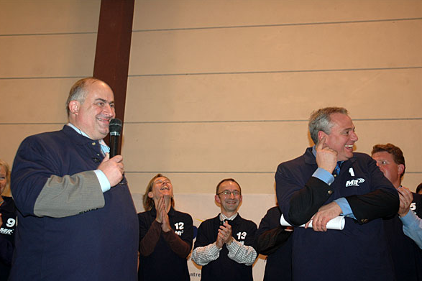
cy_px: 143
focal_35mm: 48
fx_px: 557
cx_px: 211
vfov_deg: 28.3
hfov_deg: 41.5
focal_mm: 31
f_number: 4
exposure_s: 1/60
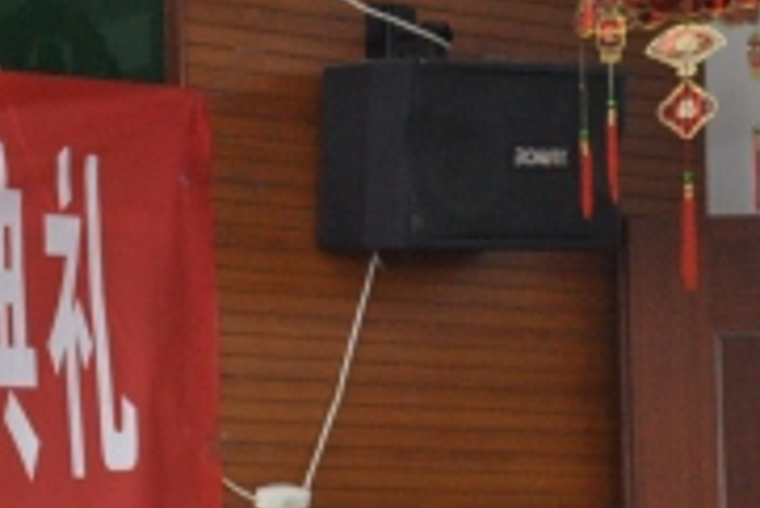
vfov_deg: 7.7
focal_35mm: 175
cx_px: -290
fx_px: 3697
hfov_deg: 11.4
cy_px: 710
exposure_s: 1/15
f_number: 4.2
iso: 1600
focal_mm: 32
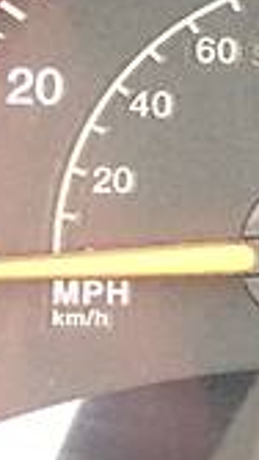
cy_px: 129
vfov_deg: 14.2
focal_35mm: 151
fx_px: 1843
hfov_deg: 6.5
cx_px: 1019
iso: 250
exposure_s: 1/17
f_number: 2.2
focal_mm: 4.2
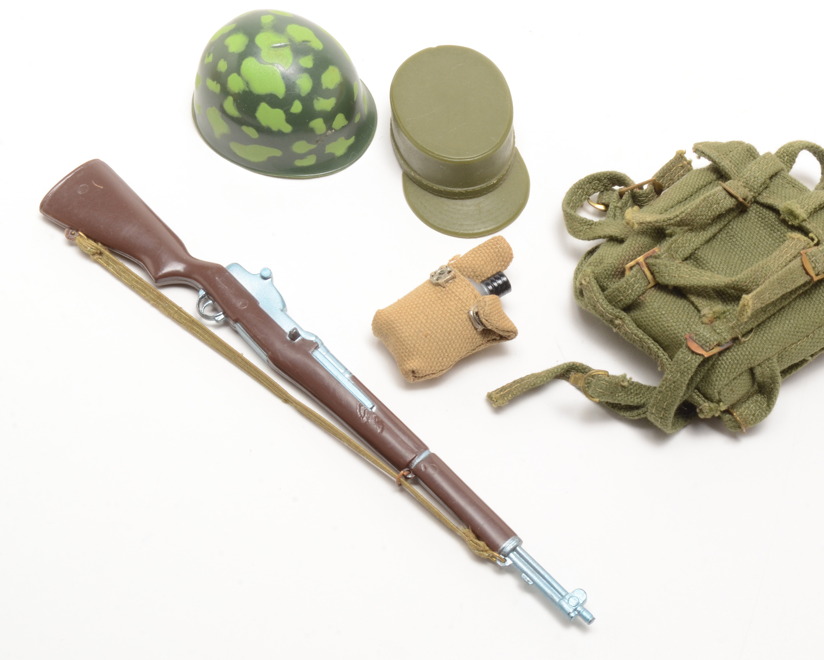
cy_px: 329
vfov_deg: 17.9
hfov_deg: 22.2
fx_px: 2097
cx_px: 499
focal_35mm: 86
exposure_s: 1/100
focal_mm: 46
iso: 400
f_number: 18
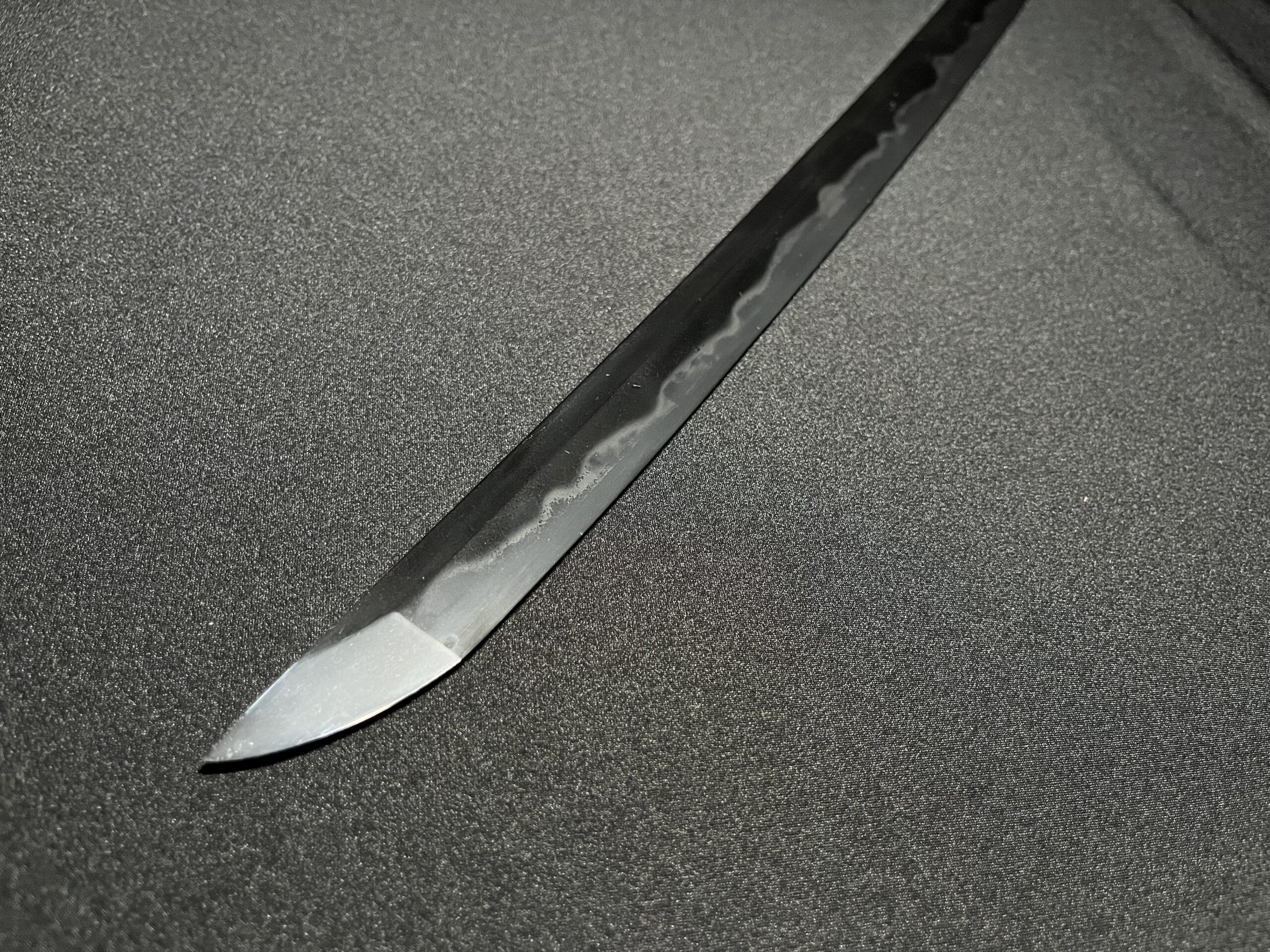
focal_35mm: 26
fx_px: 954
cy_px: 476
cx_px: 635
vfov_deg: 53.1
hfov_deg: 67.3
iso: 400
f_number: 1.6
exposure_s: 1/33
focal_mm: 5.1
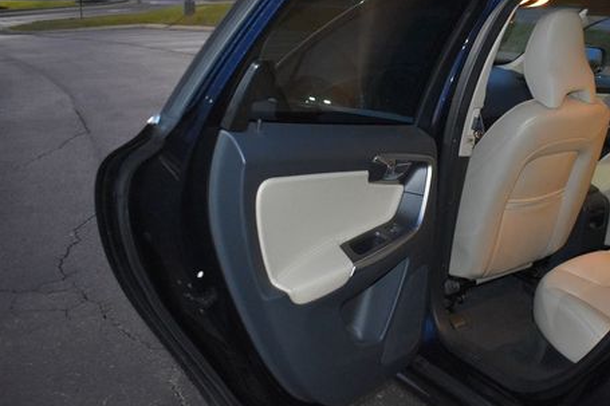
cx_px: 418
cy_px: 167
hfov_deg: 49.6
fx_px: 644
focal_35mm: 38
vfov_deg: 34.9
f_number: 3.5
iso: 2000
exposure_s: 1/60
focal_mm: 18
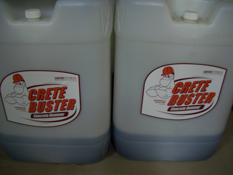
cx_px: 116
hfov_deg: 51.3
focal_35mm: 36
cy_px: 88
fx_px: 243
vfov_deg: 39.7
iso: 160
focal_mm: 6
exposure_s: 1/8
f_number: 2.7
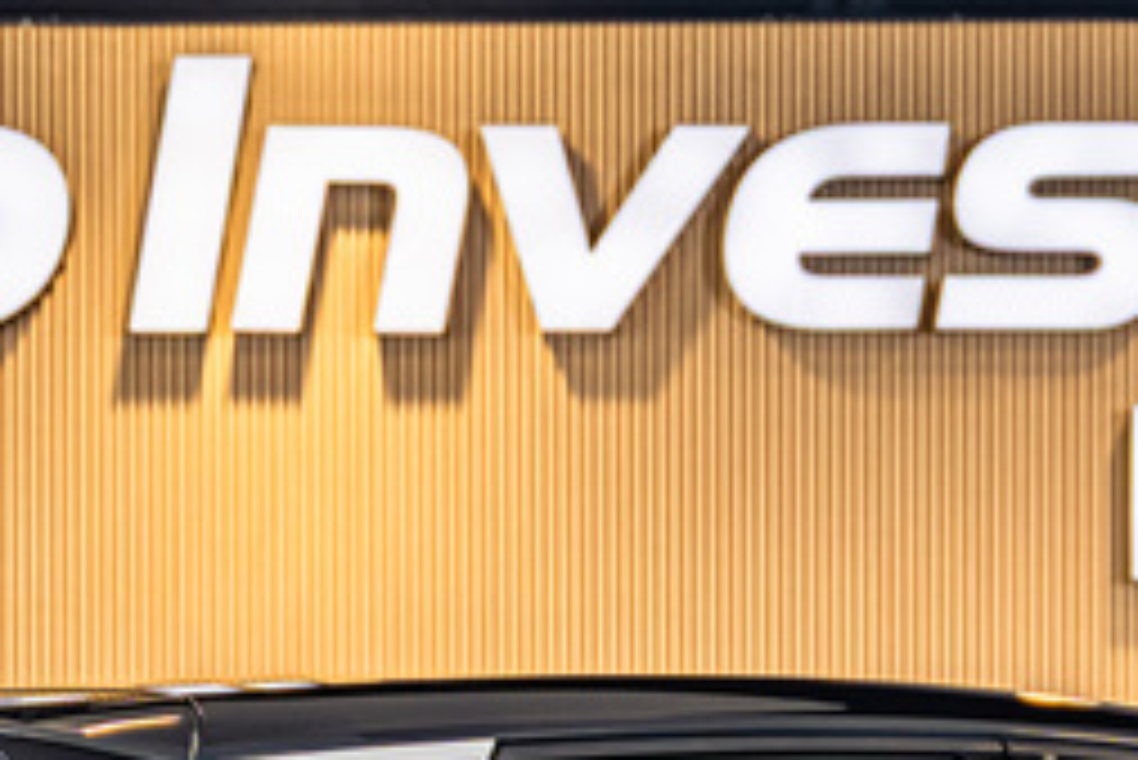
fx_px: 6262
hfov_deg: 10.4
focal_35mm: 198
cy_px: 1264
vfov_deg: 6.8
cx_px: 753
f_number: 2.8
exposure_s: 1/200
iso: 400
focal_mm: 49
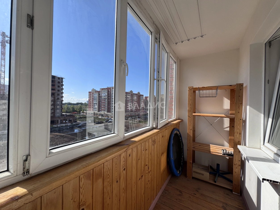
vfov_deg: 85.7
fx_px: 113
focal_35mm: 14
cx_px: 140
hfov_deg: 102.1
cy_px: 105
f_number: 2.2
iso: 50
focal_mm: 2.22
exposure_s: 1/1927
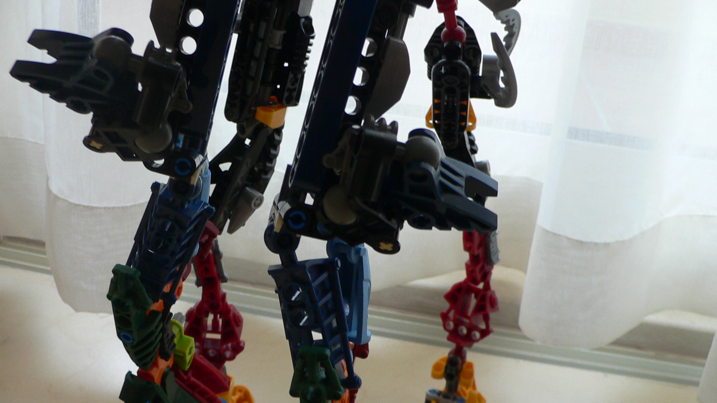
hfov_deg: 51.6
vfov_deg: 30.4
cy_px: 224
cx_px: 362
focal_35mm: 39
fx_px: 742
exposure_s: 1/8
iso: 100
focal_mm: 4.6
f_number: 2.8
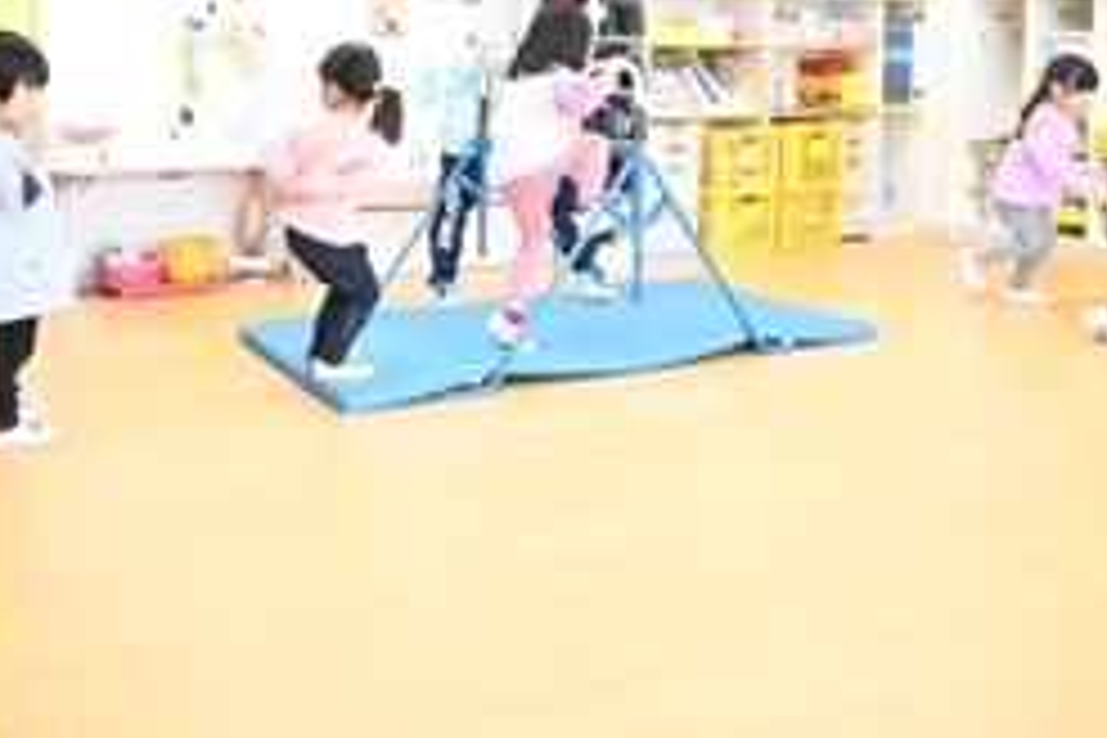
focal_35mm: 39
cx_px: 446
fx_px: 1199
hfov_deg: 49.3
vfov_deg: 33.4
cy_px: 164
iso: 16000
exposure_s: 1/1250
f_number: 3.5
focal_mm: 16
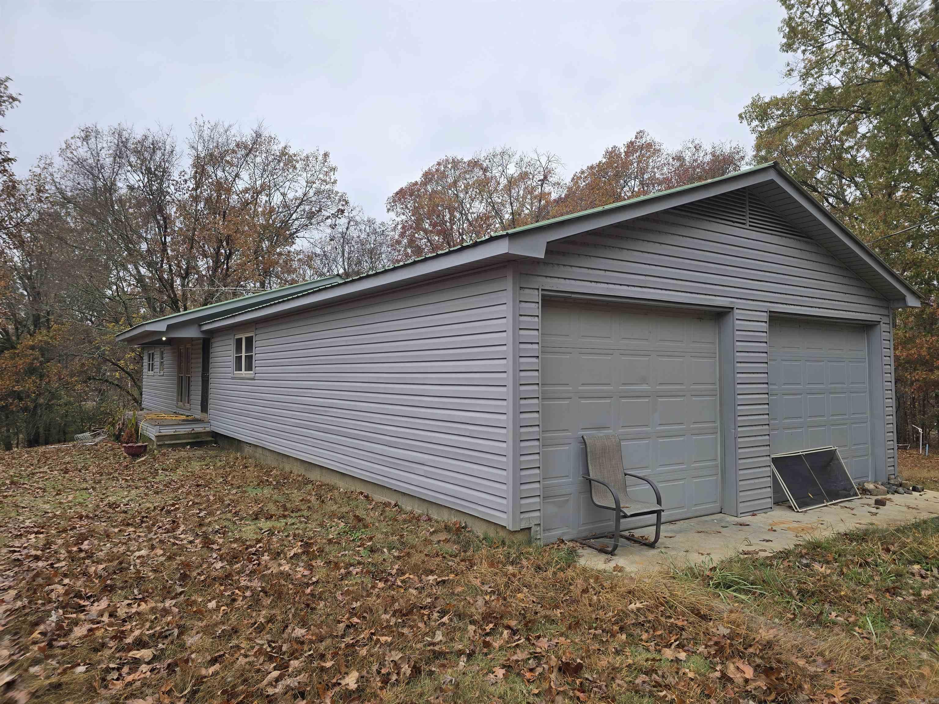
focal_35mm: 23
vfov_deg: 58.9
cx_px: 470
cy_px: 352
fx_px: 624
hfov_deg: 73.9
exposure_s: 1/262
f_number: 1.7
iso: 12
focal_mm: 6.3
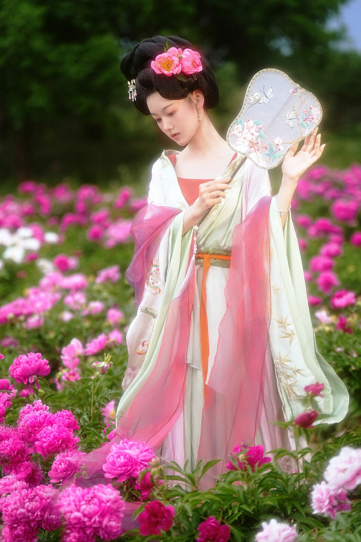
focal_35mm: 110
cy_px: 271
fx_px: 1654
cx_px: 180
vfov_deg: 18.6
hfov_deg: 12.5
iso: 500
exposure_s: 1/320
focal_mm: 110
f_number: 2.8
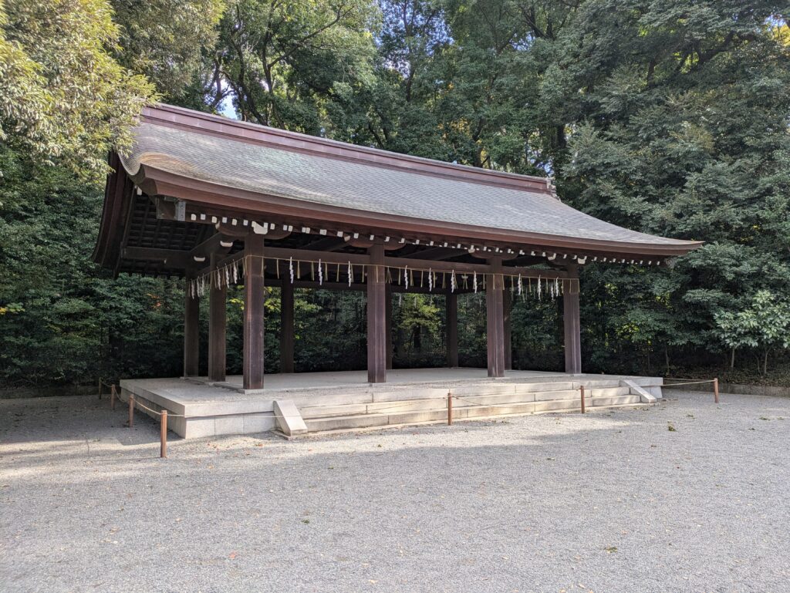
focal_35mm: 25
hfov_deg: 69.4
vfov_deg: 54.9
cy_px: 296
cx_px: 395
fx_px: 571
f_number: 1.89
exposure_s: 1/508
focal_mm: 5.43
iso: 44
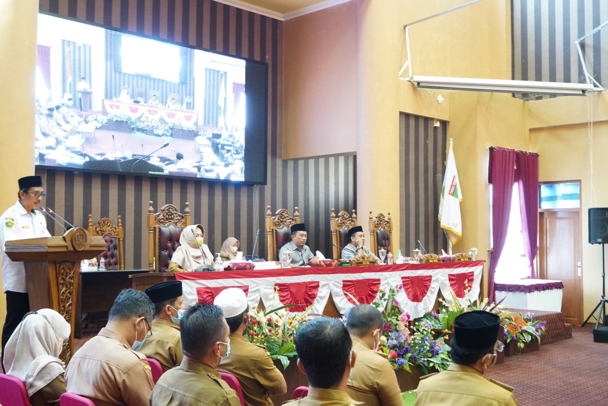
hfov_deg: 46.4
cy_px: 203
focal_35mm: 42
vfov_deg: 31.9
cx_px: 304
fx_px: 710
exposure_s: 1/13
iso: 6400
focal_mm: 42
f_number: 7.1
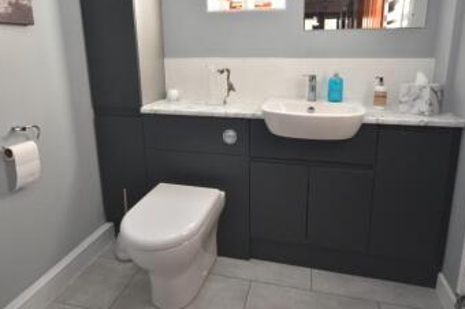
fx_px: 271
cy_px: 110
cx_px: 239
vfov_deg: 58.4
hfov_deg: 81.2
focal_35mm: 21
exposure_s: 1/60
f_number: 4
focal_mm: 10
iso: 640
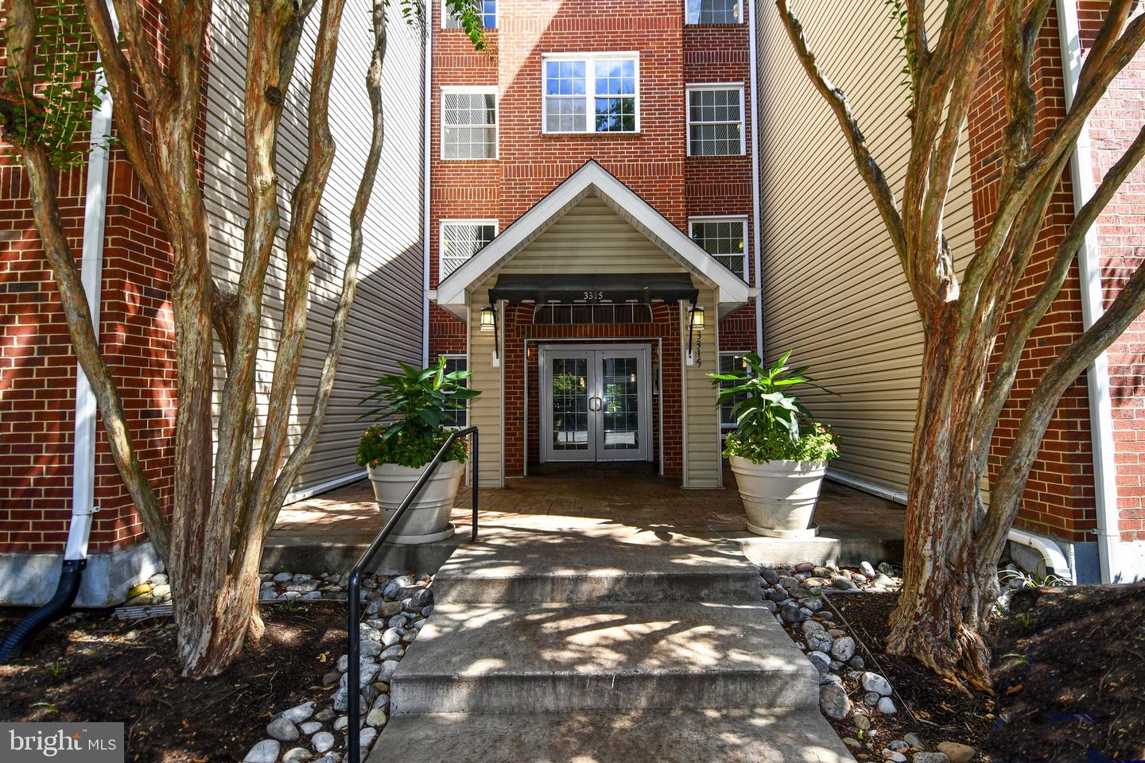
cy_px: 382
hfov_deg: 90.0
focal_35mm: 18
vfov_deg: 67.4
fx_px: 572
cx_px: 572
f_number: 5.6
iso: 125
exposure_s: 1/125
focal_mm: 12
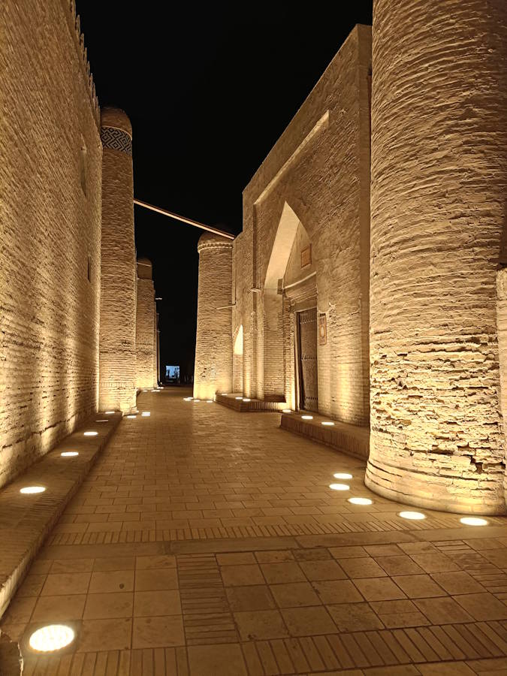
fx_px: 508
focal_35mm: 26
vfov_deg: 67.3
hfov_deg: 53.1
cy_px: 338
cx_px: 254
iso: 800
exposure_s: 1/40
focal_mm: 4.84
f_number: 1.88
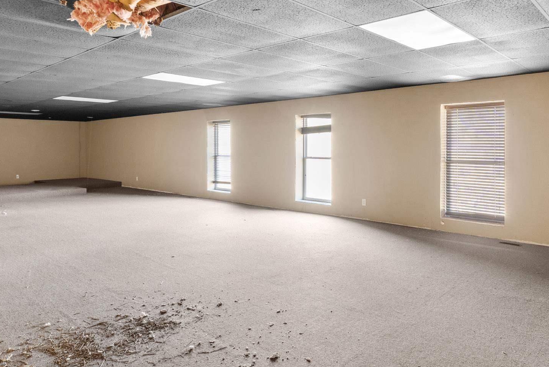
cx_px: 265
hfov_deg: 69.4
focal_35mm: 26
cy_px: 144
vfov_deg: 49.2
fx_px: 397
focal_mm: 10
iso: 500
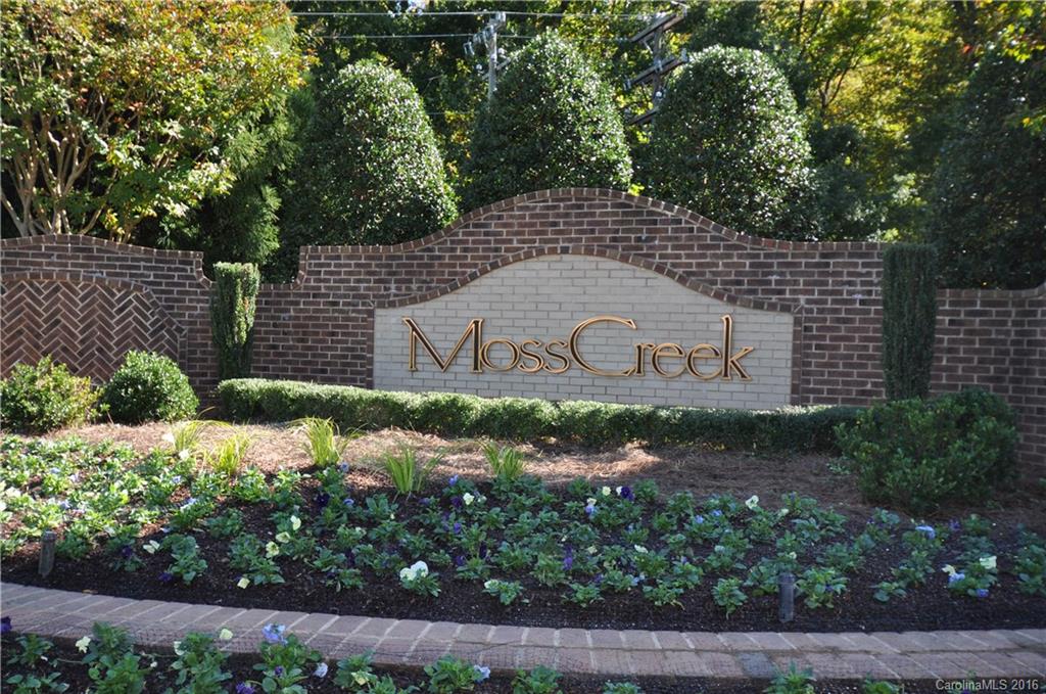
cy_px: 347
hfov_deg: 53.2
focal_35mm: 36
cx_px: 523
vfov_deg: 36.7
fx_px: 1044
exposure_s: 1/200
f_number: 7.1
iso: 400
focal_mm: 24
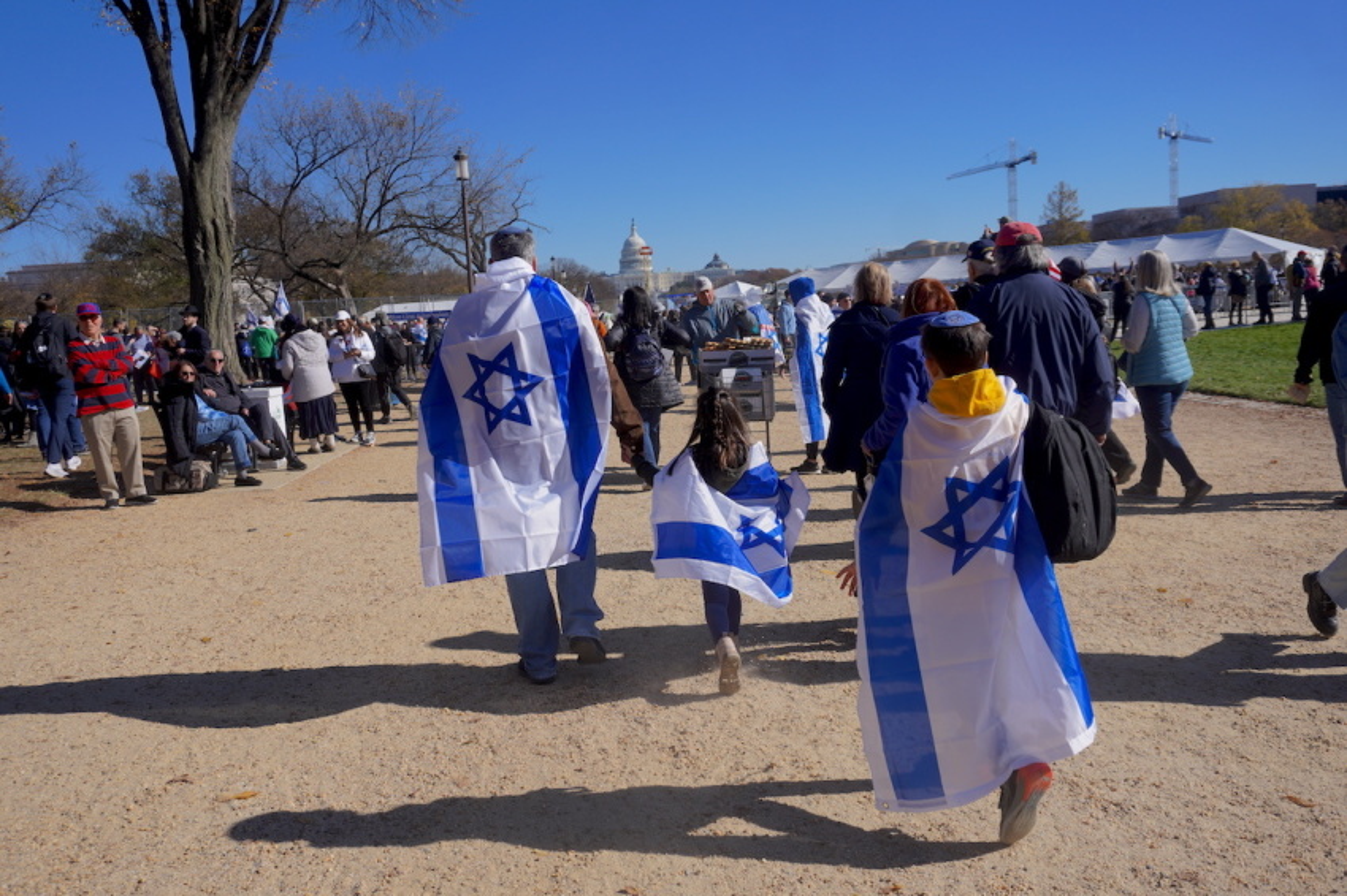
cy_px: 448
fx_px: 1122
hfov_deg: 61.9
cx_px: 674
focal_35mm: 30
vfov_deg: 43.6
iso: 100
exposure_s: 1/800
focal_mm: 20
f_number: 4.5
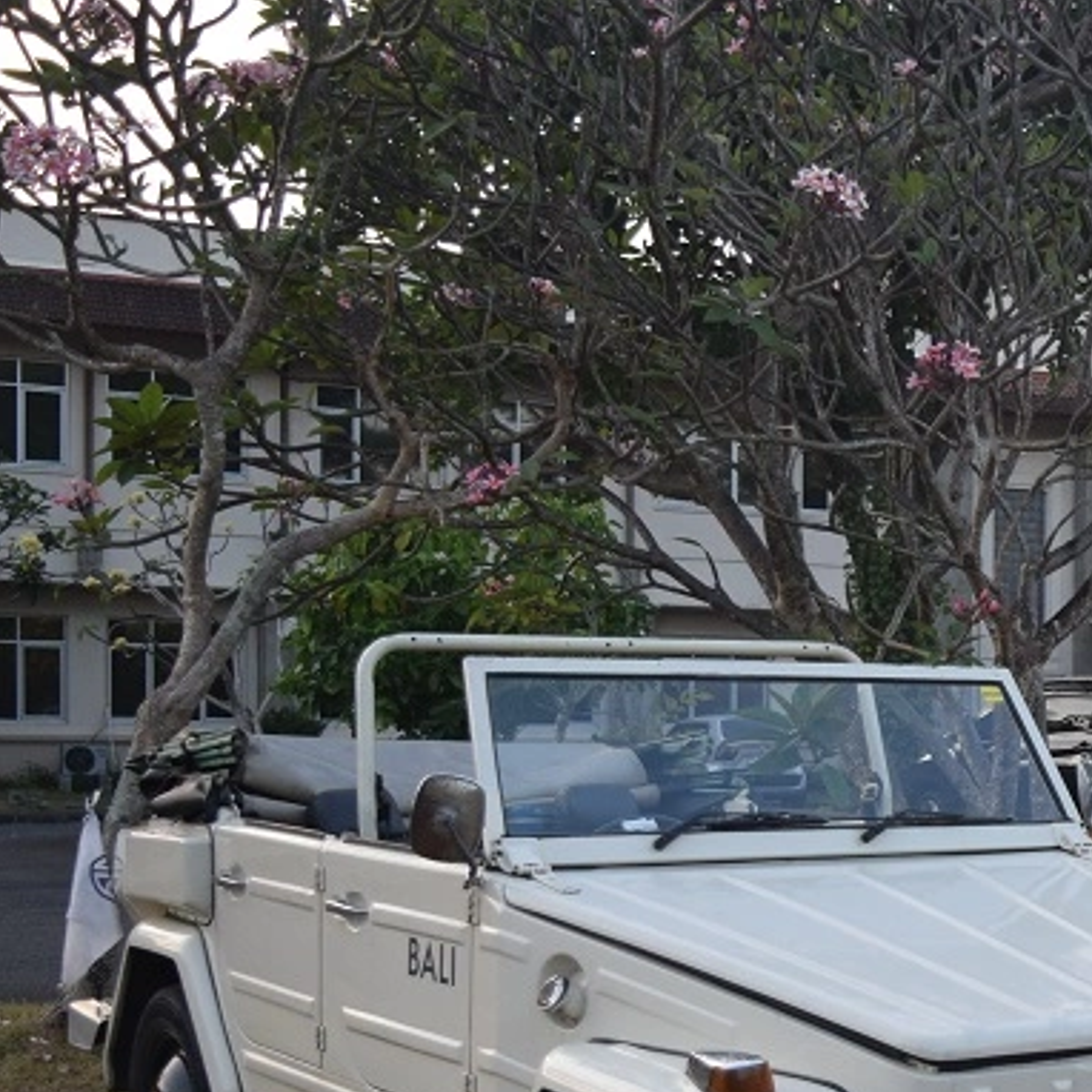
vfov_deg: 23.8
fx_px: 2570
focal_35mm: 72
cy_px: 800
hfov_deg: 22.7
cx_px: 1192
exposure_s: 1/640
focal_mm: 24
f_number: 4
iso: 800
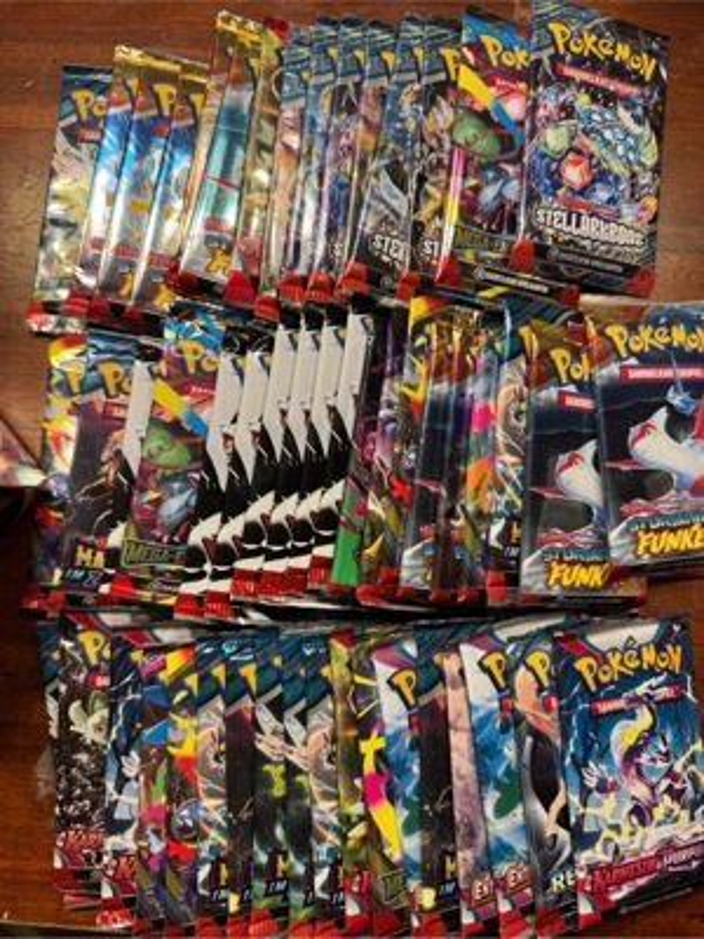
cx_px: 352
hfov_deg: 56.8
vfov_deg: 71.6
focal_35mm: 24
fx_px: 651
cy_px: 470
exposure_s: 1/100
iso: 160
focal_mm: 6.76
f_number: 1.78
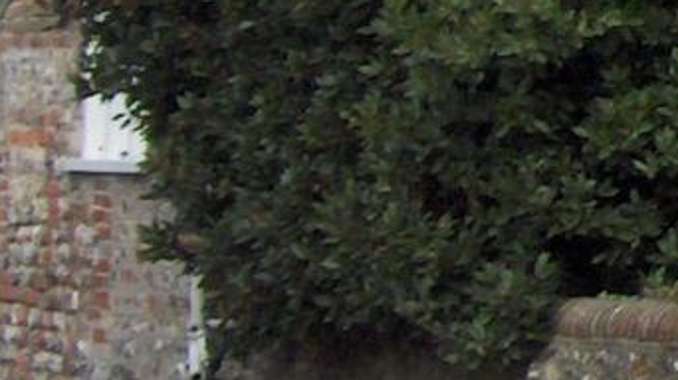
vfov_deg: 4.7
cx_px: 1945
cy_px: -398
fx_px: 4582
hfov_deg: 7.5
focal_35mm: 255
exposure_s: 1/310
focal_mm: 8
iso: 100
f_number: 4.8
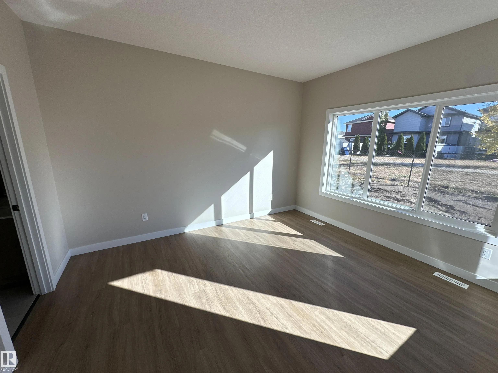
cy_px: 186
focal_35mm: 14
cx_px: 249
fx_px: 201
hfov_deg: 102.1
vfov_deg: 85.7
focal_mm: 2.22
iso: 40
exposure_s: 1/658
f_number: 2.2
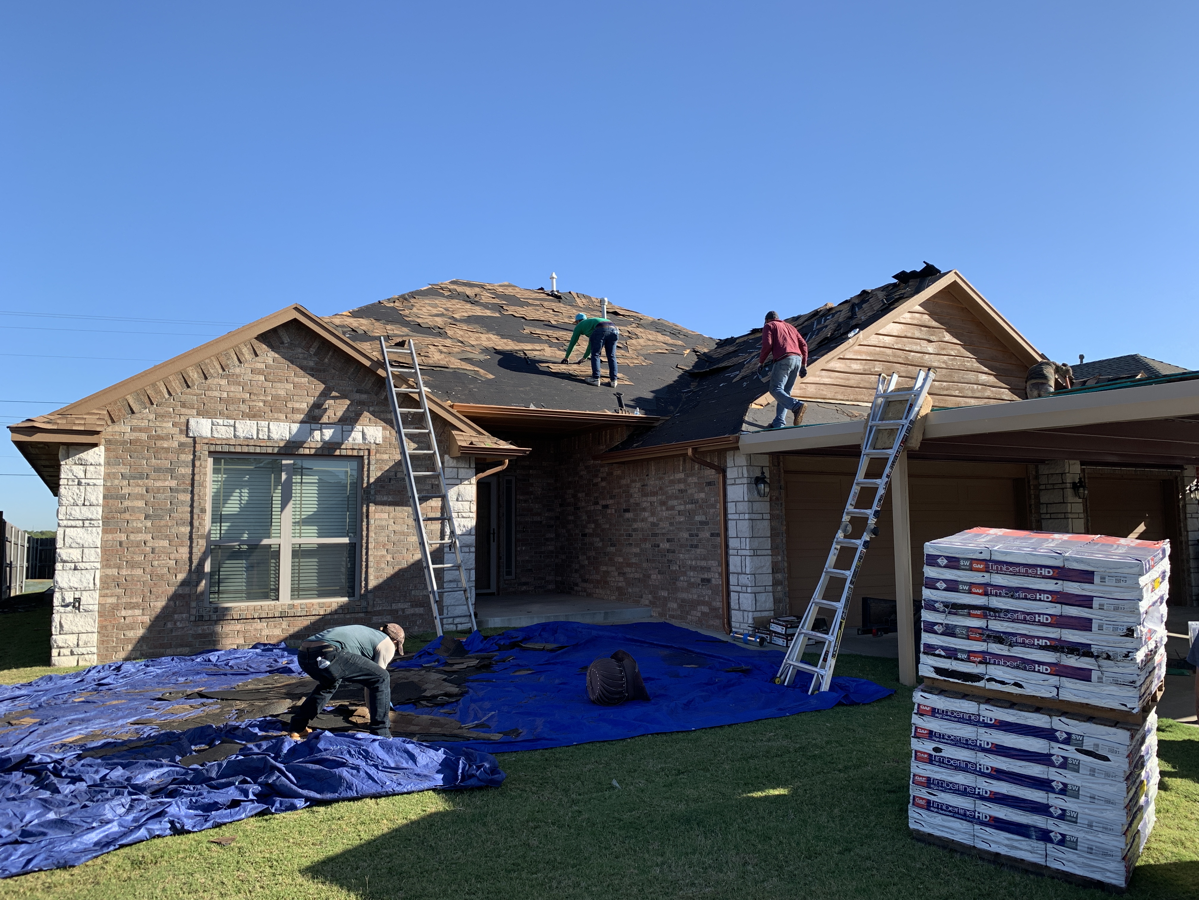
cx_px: 600
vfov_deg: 53.1
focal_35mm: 26
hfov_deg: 67.3
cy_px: 450
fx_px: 901
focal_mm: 4.25
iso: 25
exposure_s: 1/1124
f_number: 1.8
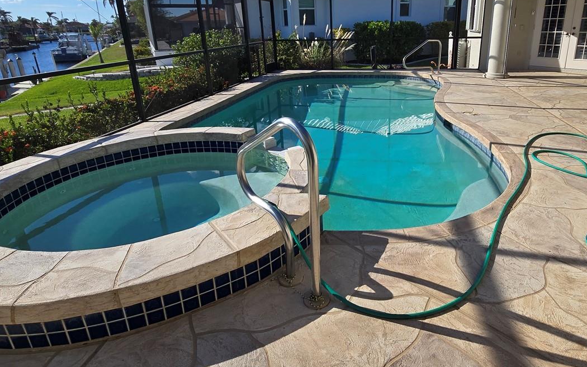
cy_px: 149
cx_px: 340
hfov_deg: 81.7
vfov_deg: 56.9
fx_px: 336
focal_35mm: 21
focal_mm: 2.2
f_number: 2.2
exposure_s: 1/1751
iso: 50
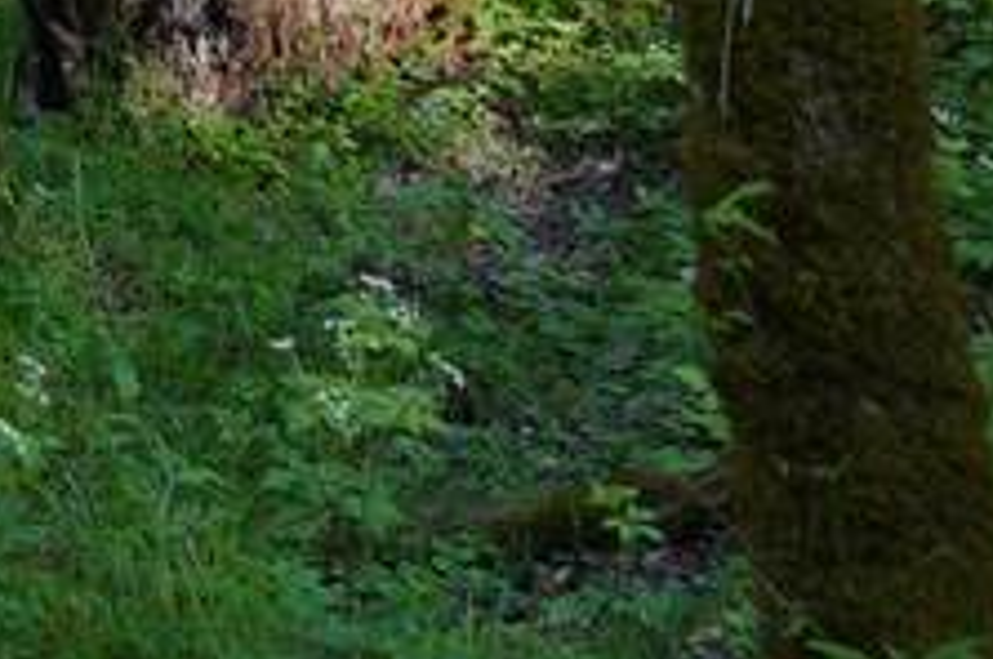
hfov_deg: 12.4
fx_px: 3801
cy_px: -786
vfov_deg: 9.1
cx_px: -1242
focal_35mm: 138
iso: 100
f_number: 4.5
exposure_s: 1/50
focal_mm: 16
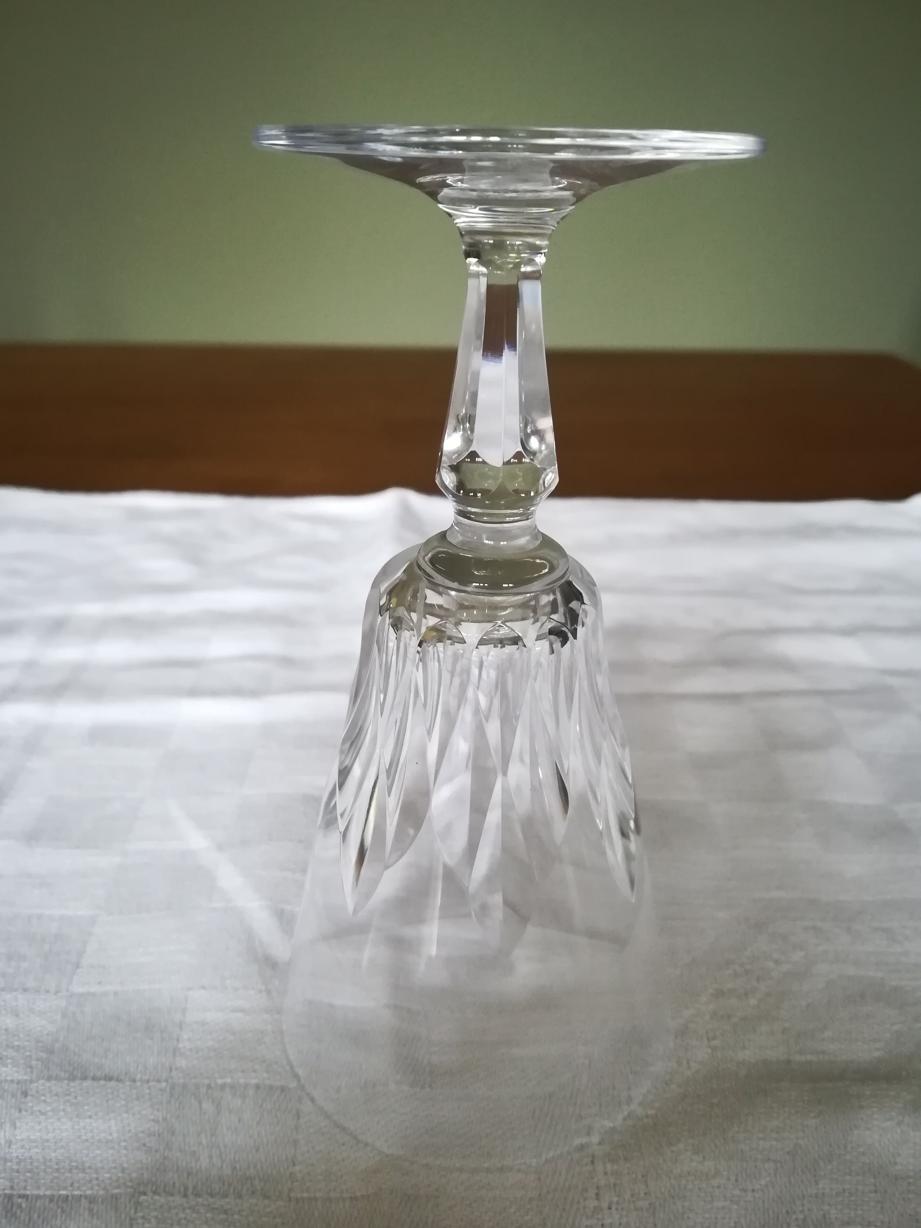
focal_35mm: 27
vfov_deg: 65.3
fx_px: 958
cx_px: 467
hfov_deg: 51.4
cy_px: 623
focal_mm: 3.83
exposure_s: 1/20
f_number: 2.2
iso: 500
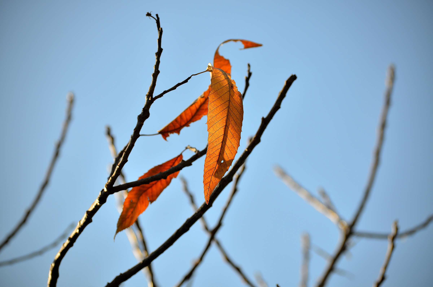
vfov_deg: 8.7
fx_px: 1890
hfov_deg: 13.1
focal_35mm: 158
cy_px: 144
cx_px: 216
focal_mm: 105
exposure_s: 1/400
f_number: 4.5
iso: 100
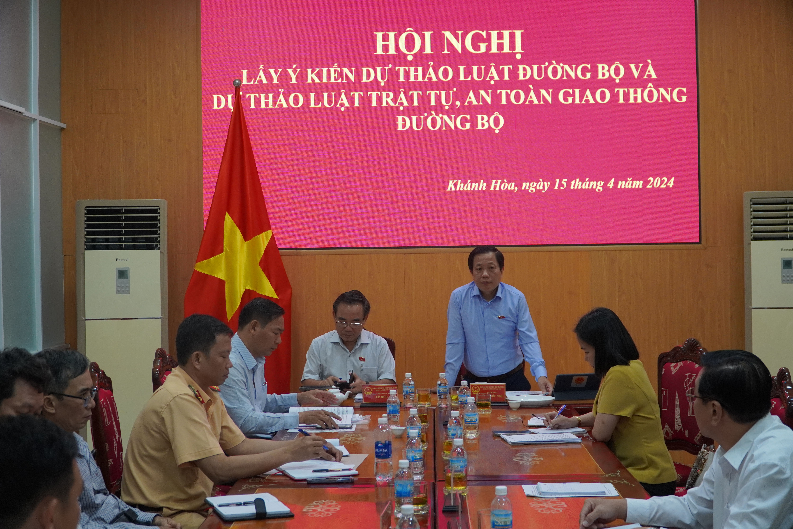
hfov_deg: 40.0
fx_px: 1090
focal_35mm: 50
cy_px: 264
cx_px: 396
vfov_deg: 27.3
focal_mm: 33
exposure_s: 1/160
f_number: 4
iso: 1000
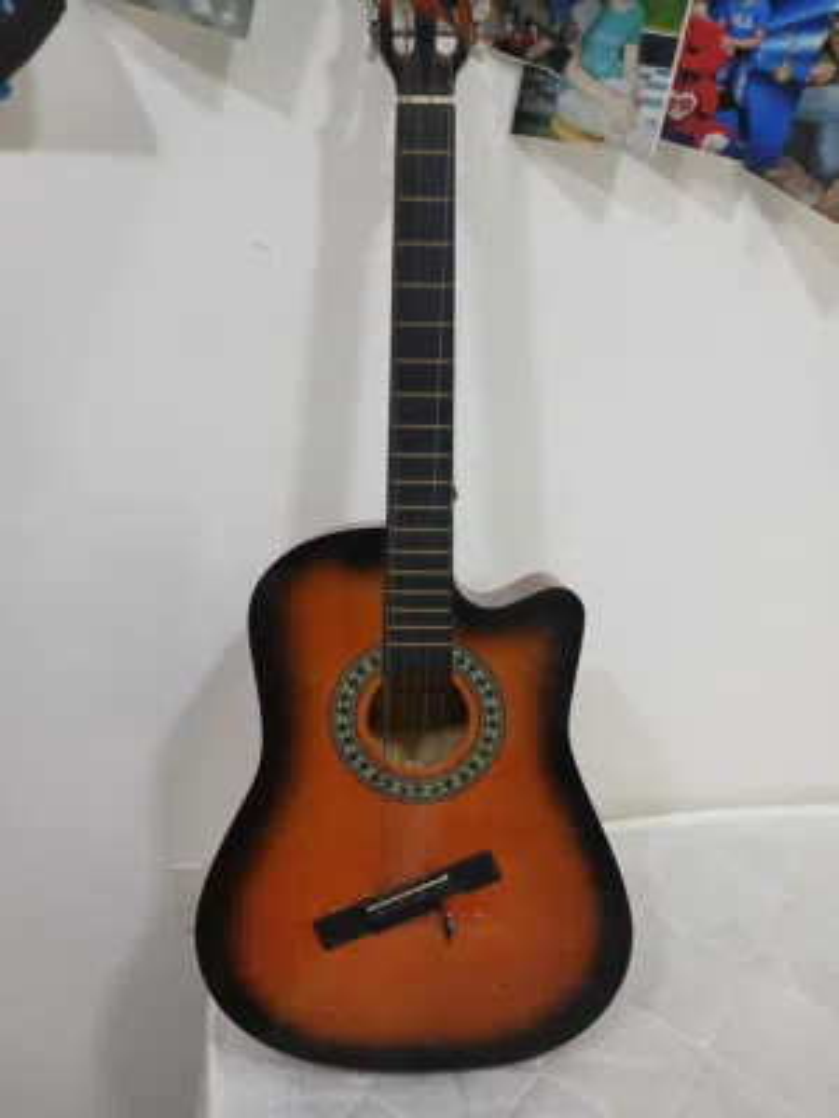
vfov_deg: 65.3
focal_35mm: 27
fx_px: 873
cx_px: 420
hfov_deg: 51.4
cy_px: 559
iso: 320
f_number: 1.8
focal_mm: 3.98
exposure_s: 1/25
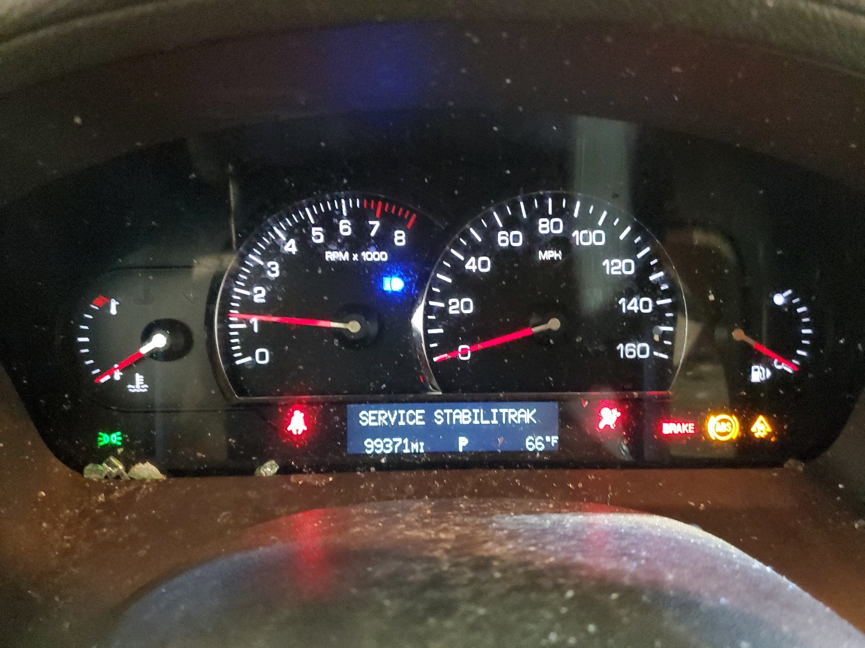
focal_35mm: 26
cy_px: 324
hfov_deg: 67.3
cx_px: 432
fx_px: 650
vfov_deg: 53.1
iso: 595
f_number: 1.5
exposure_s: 1/15
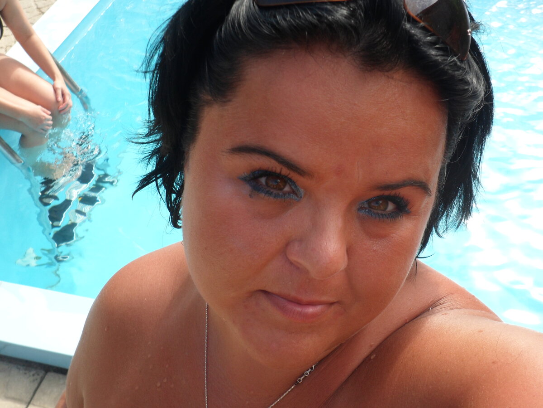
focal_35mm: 42
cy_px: 204
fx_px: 659
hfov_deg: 44.8
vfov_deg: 34.3
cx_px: 272
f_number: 4.2
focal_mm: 7.8
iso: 80
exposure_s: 1/250
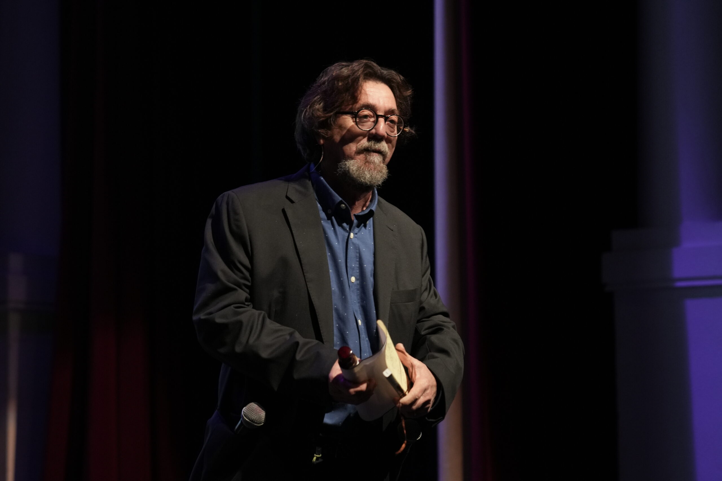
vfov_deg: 13.0
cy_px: 240
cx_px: 361
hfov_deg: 19.5
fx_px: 2106
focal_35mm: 105
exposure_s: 1/125
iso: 1250
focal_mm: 70
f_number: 2.8
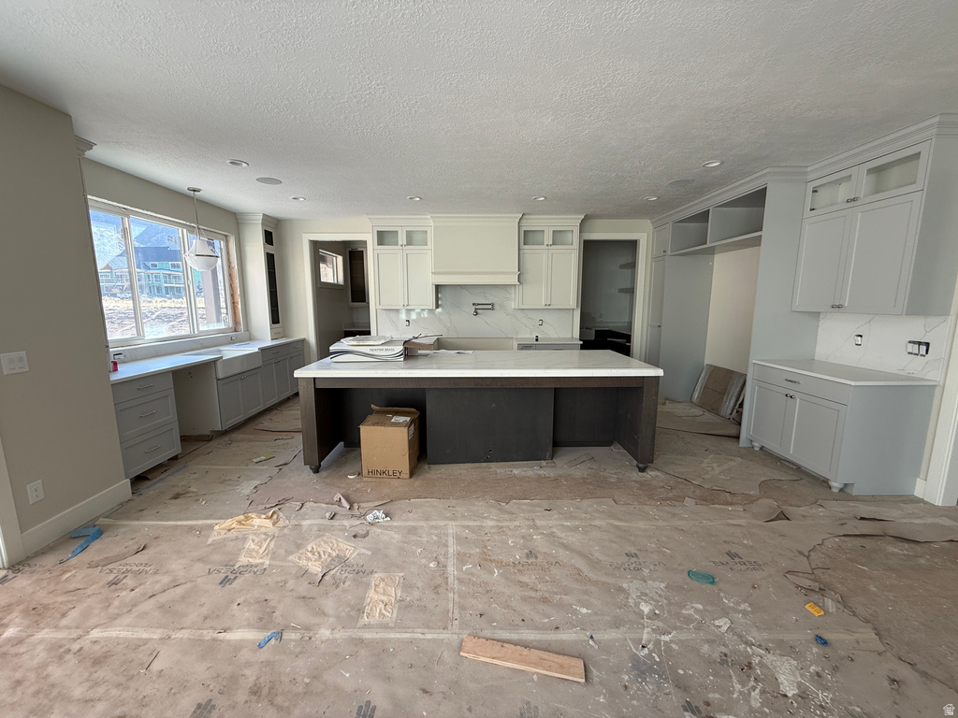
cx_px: 479
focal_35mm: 14
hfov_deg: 102.1
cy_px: 359
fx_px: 387
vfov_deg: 85.7
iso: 80
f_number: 2.2
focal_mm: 2.22
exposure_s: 1/99
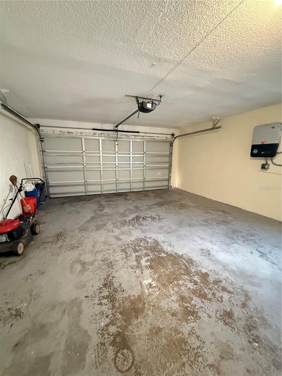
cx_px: 141
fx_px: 152
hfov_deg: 85.7
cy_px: 188
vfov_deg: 102.1
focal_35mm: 14
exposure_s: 1/40
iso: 1250
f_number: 2.2
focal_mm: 2.22
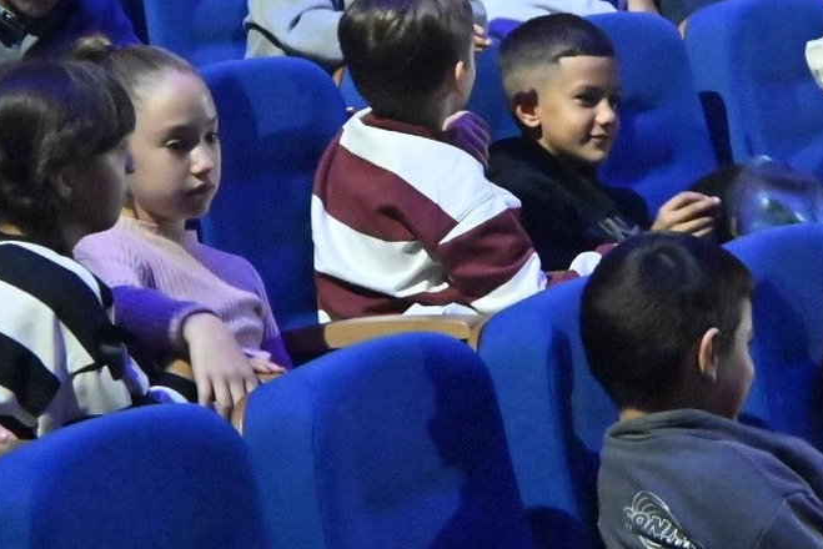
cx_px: 552
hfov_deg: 11.3
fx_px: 4162
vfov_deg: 7.5
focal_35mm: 182
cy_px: 67
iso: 12800
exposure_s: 1/60
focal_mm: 50
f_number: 6.3
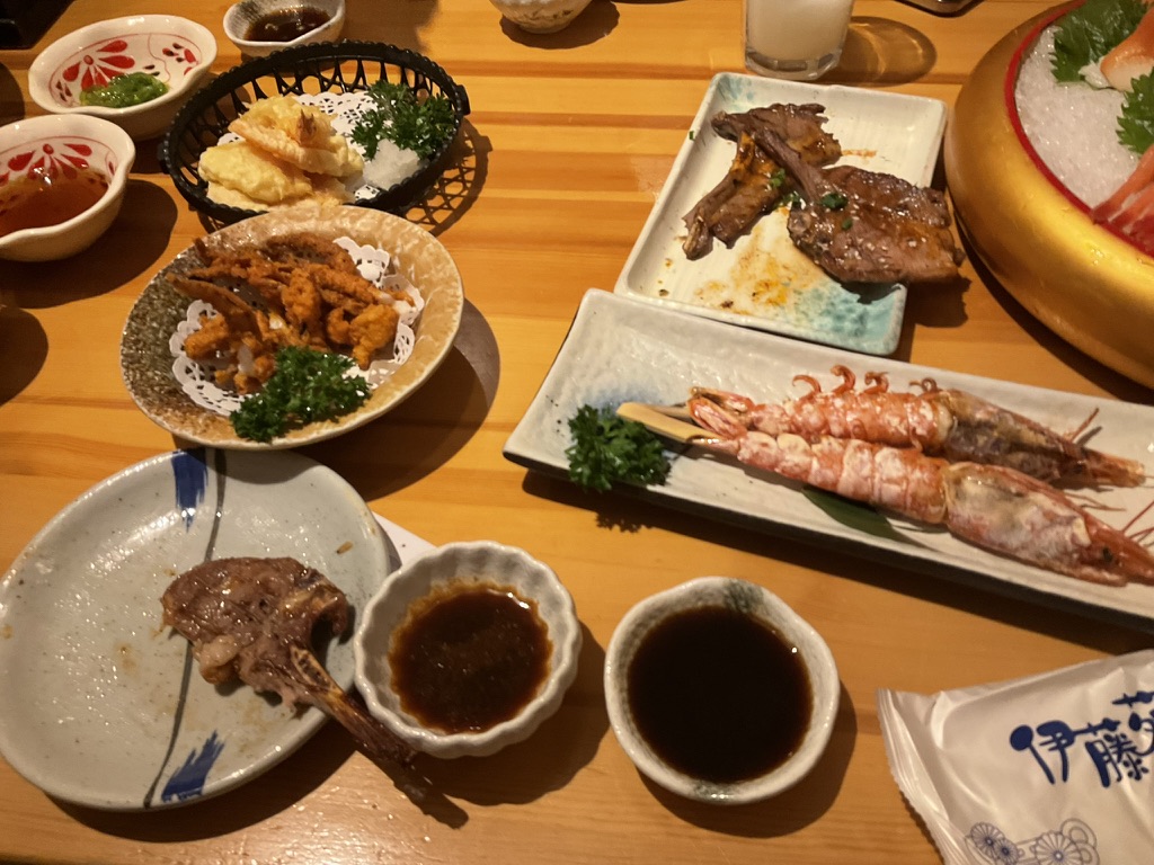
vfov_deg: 48.2
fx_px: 967
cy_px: 432
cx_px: 577
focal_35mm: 29
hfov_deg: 61.7
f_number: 1.8
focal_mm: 3
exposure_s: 1/50
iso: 200
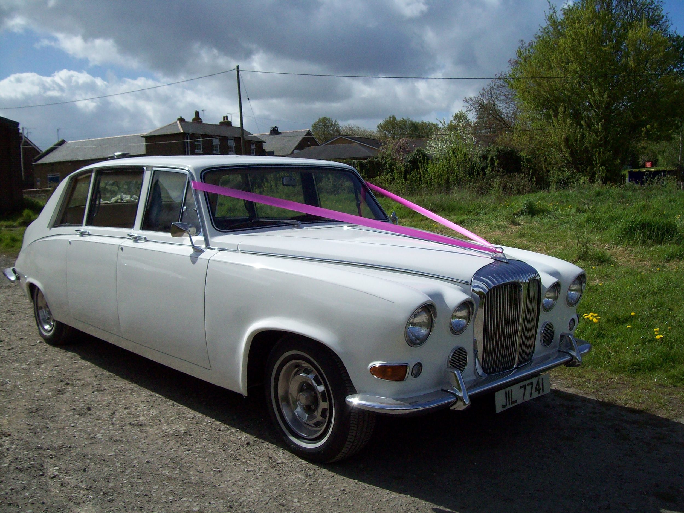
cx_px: 342
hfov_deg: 51.4
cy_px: 256
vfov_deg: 39.7
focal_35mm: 36
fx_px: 711
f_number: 4.8
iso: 80
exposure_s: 1/1353
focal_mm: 6
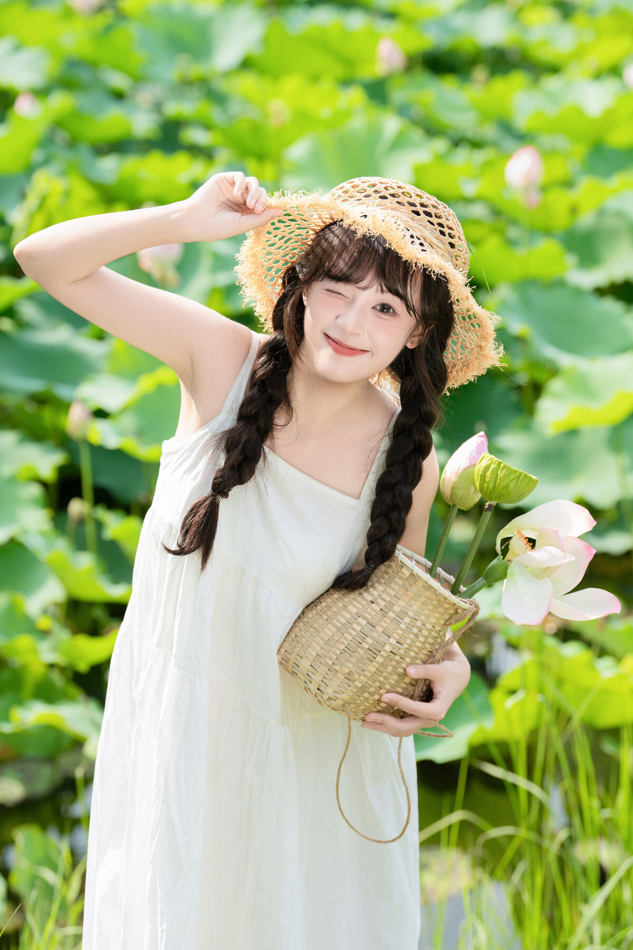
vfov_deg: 20.4
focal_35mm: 100
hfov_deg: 13.7
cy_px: 475
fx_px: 2637
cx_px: 316
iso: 320
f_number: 4
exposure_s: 1/400
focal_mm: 100
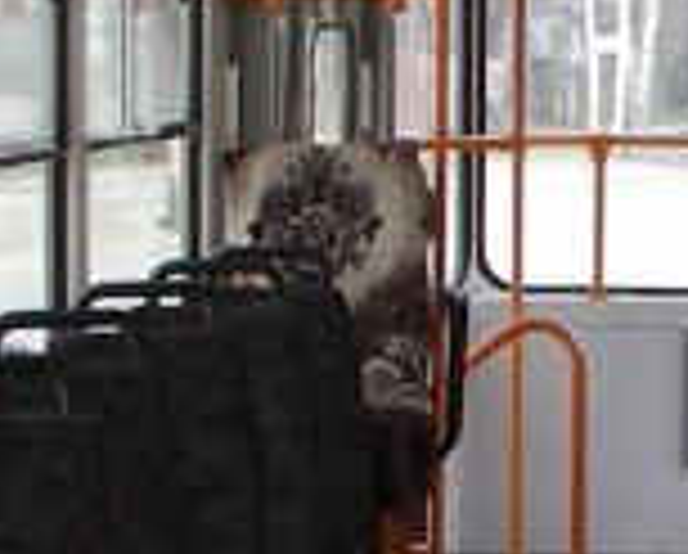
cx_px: 931
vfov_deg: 6.8
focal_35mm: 228
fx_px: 4651
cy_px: 559
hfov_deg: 8.3
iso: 50
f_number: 3
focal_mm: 5.8
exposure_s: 1/173
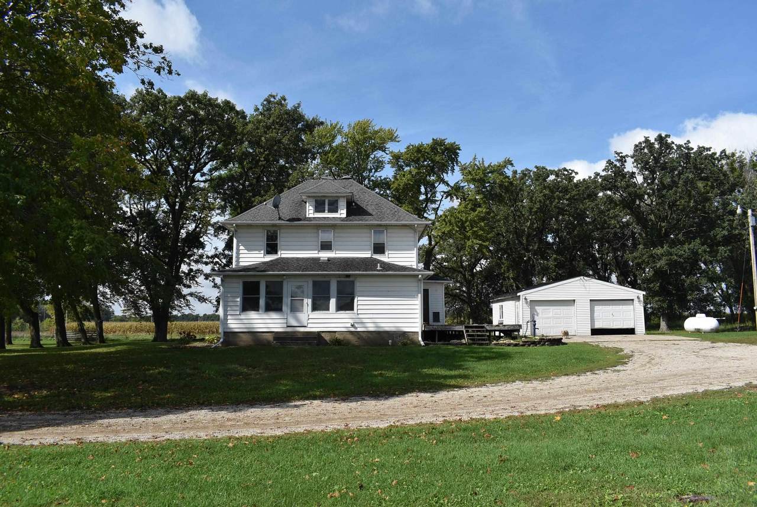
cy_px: 254
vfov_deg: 48.0
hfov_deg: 67.3
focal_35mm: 27
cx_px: 378
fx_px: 568
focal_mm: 18
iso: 100
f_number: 9
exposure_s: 1/320
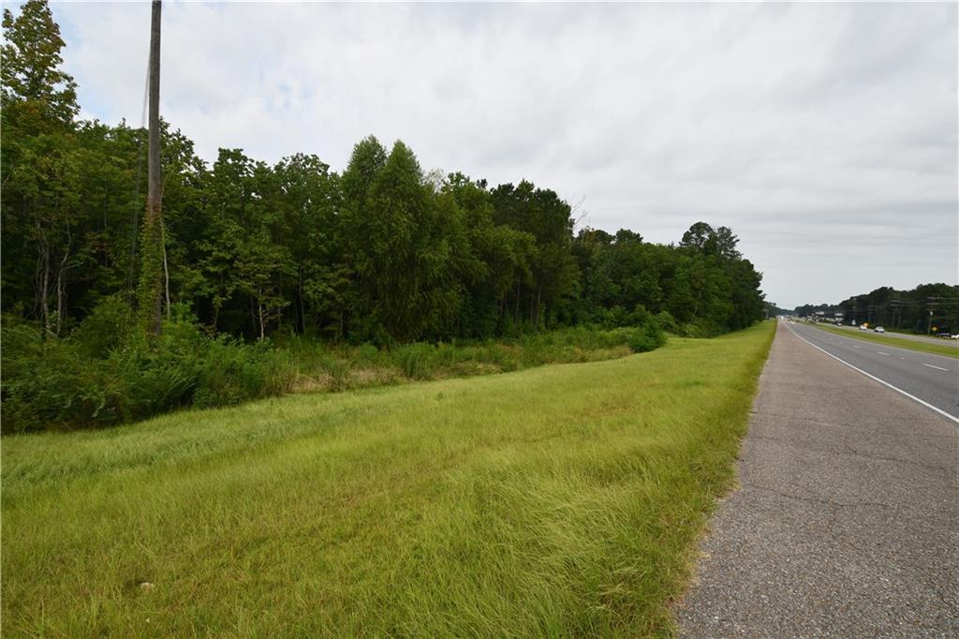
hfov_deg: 100.4
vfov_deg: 77.3
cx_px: 480
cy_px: 320
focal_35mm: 15
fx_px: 399
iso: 100
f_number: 8
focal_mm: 10
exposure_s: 1/250
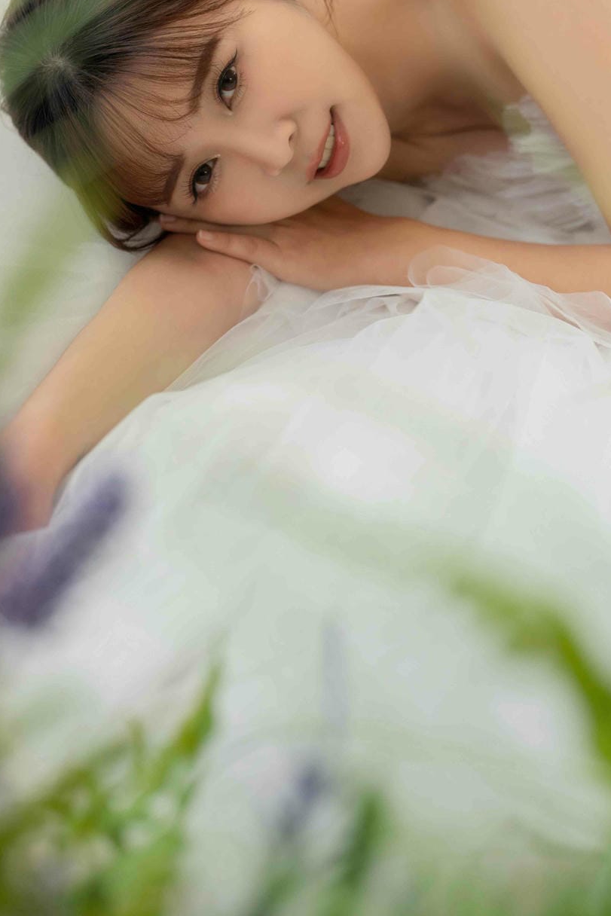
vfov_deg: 27.2
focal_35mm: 74
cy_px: 316
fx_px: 1883
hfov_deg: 18.4
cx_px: 240
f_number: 2
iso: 200
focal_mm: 50
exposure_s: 1/200
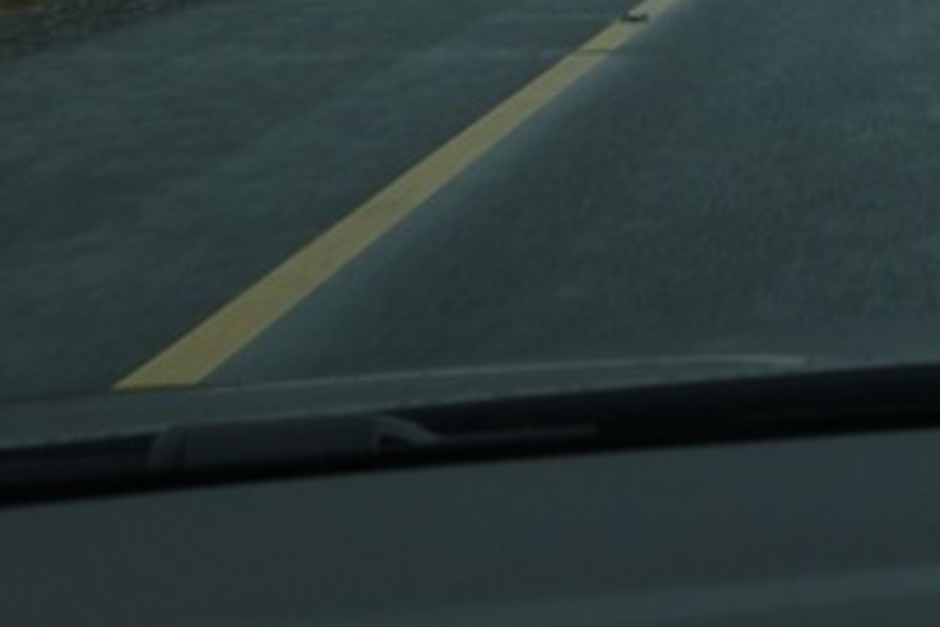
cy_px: -534
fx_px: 2741
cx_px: 1134
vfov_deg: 11.9
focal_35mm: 105
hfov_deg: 18.4
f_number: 5.6
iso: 125
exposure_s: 1/320
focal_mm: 10.4
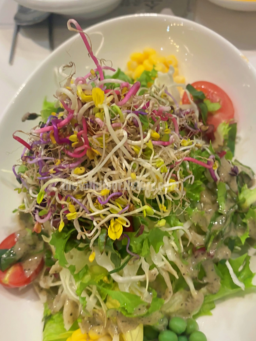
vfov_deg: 61.6
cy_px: 186
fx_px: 286
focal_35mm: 29
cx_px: 120
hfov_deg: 48.2
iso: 100
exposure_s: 1/60
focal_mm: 4.25
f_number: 1.8
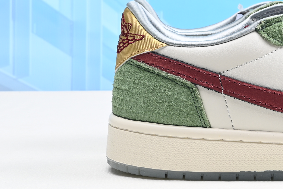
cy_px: -53
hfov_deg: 15.6
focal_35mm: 129
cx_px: 275
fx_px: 1014
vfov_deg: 10.4
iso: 100
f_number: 16
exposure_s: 1/2
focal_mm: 42
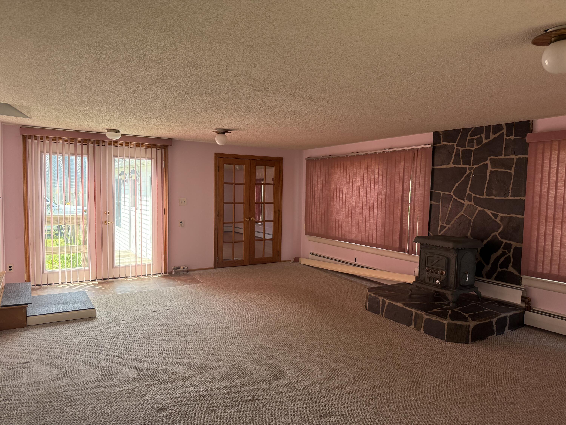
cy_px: 212
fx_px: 392
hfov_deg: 71.6
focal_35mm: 24
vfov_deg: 56.8
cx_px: 283
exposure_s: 1/229
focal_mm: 6.76
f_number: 1.78
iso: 160
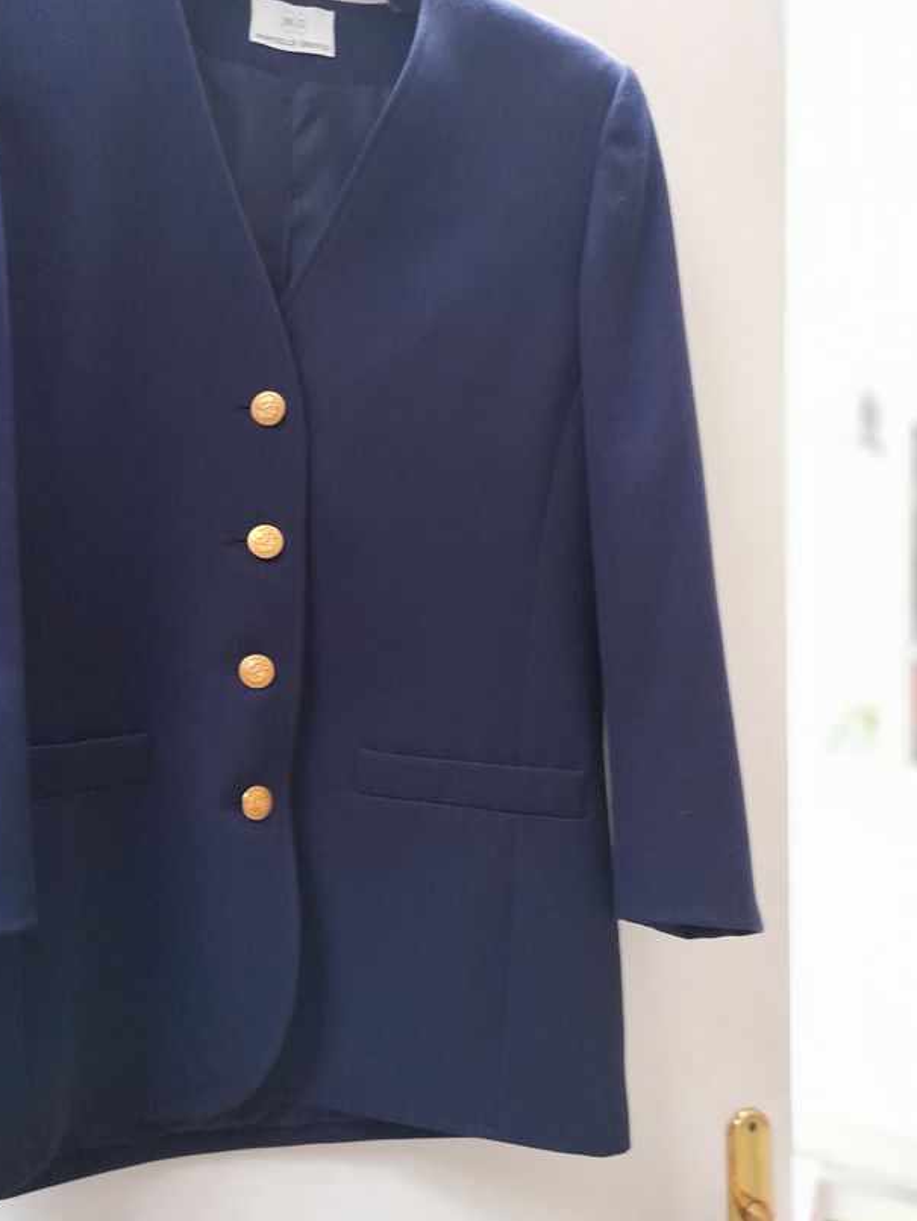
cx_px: 352
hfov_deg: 45.1
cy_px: 633
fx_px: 1094
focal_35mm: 31
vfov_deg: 58.3
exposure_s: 1/24
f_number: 2
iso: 800
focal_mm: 4.6
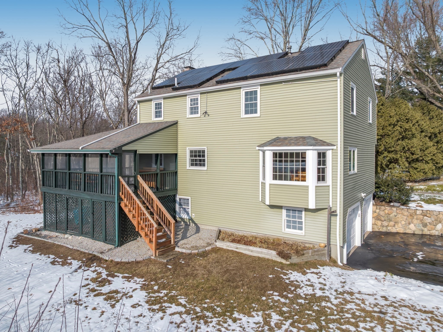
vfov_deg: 56.8
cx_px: 222
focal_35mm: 24
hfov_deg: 71.6
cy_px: 166
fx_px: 307
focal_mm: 12.29
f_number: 2.8
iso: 100
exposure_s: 1/160
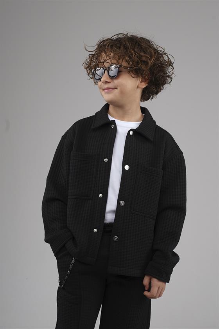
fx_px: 940
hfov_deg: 13.3
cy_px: 164
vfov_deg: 19.8
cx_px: 110
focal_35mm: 103
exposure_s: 1/160
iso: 80
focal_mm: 69
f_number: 8
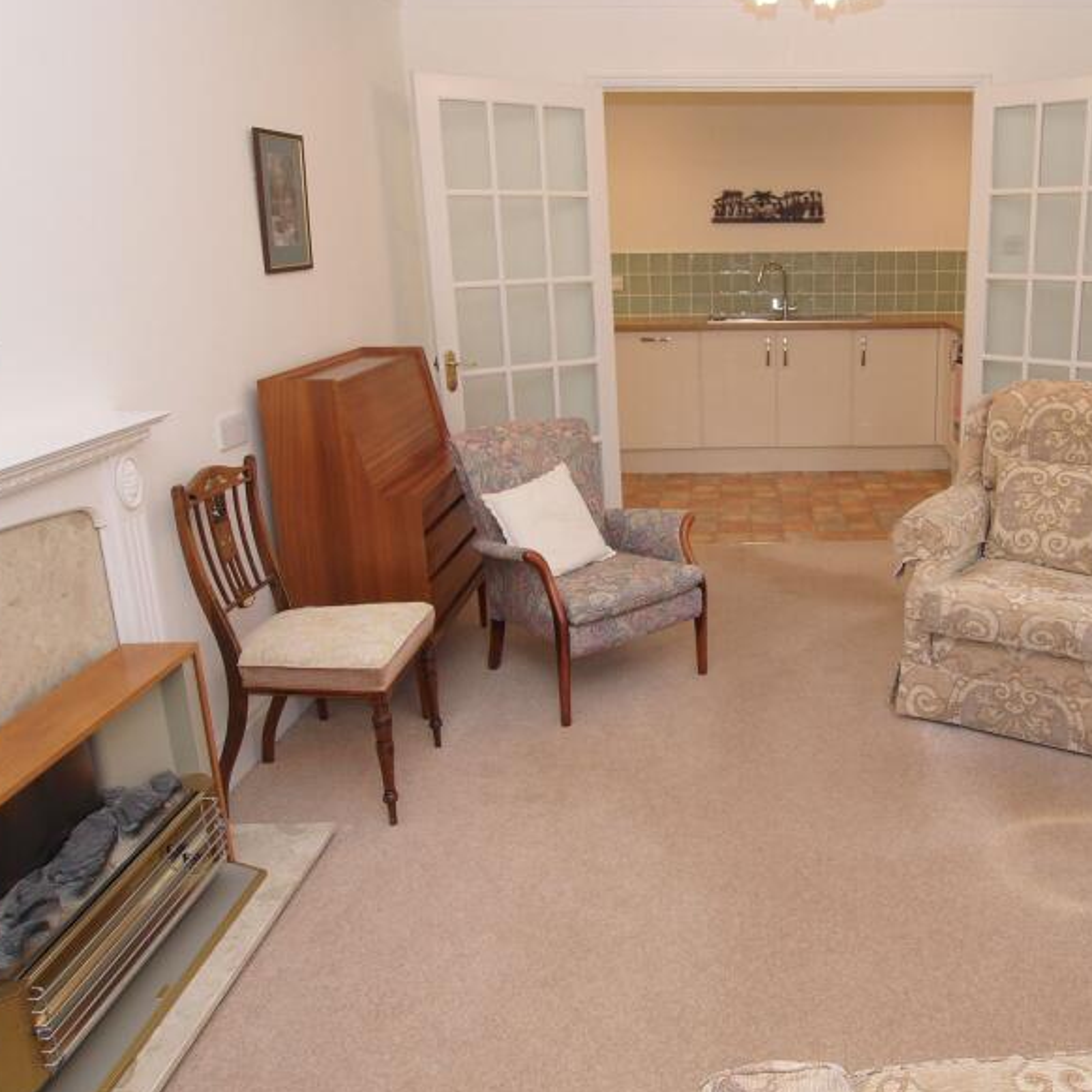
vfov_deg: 57.1
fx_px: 999
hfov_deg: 55.3
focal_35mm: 28
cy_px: 471
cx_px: 782
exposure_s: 1/60
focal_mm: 9
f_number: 4
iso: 100
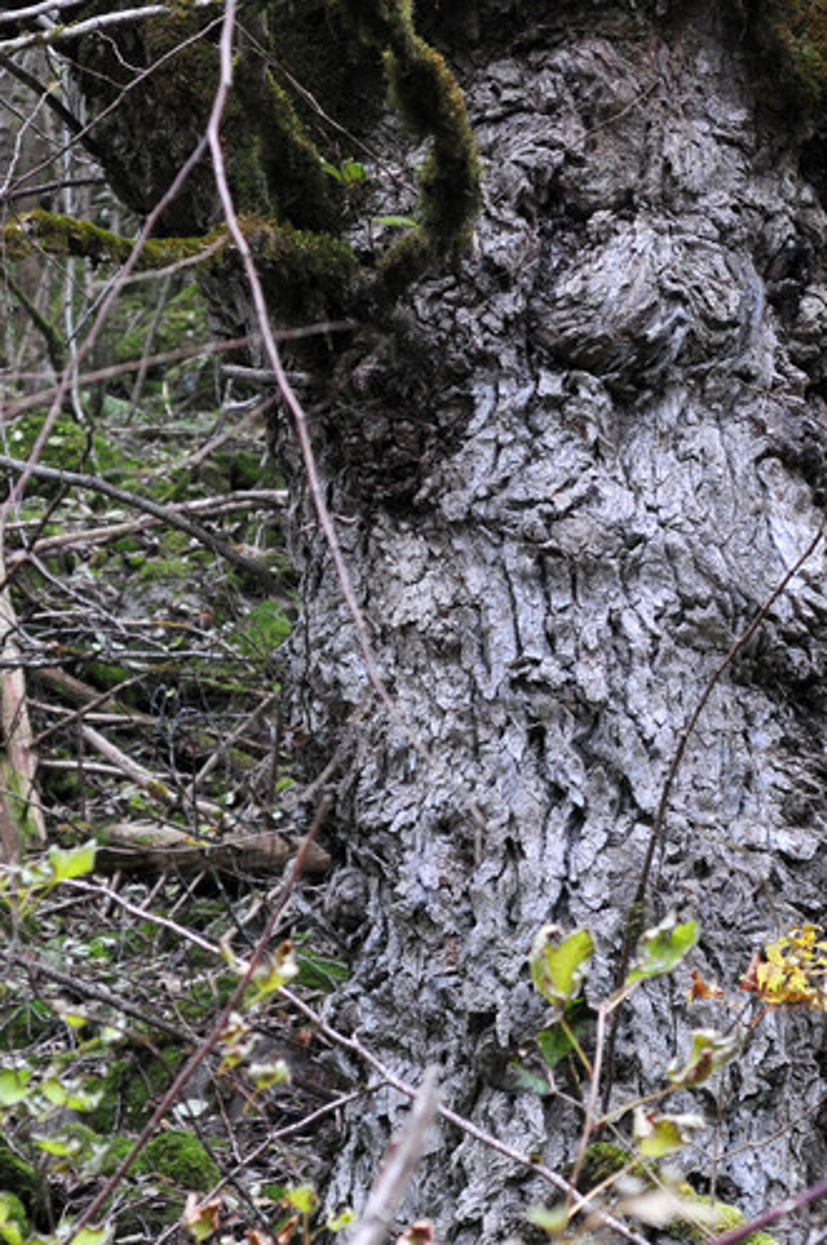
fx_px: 6254
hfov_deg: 7.6
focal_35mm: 181
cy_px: 441
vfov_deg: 11.4
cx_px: 614
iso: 500
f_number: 5.6
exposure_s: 1/80
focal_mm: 60
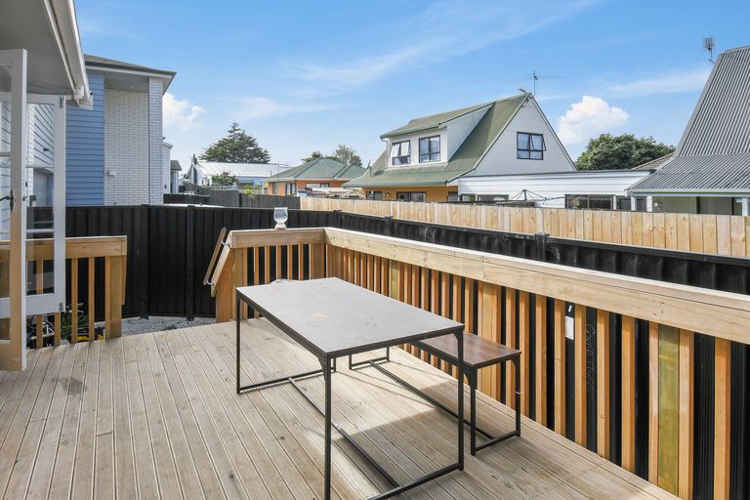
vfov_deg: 64.6
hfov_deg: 86.9
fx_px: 396
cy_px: 250
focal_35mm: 19
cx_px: 375
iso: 400
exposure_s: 1/640
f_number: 10
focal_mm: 13
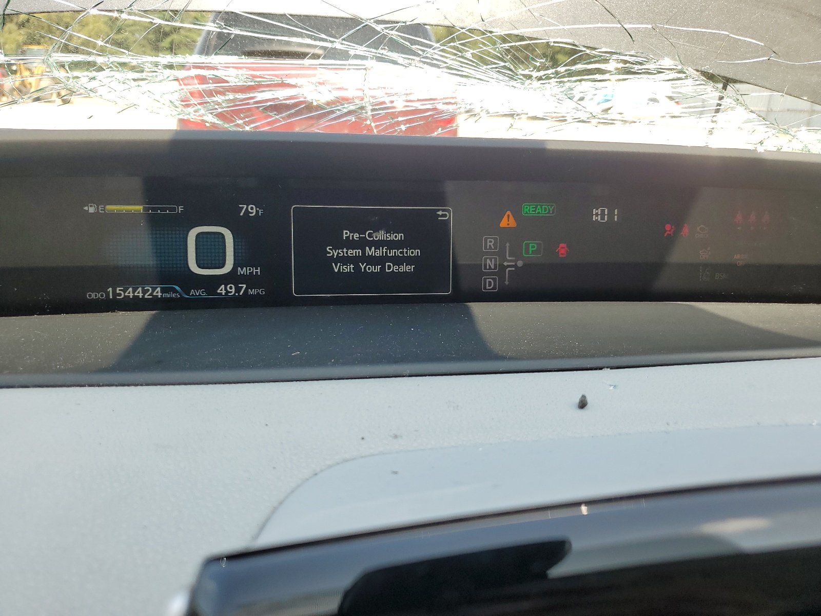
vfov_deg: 53.1
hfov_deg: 67.3
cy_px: 308
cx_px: 410
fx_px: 617
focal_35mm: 26
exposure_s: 1/455
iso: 50
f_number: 1.5
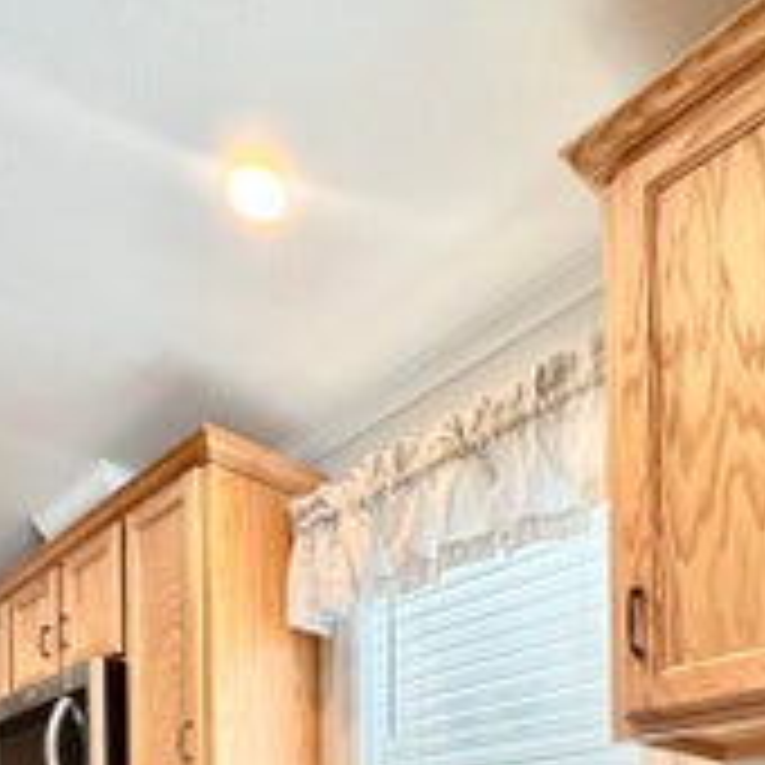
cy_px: 891
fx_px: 875
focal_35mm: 35
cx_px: 396
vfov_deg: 37.3
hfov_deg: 47.2
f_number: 2.2
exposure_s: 1/120
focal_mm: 2.22
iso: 100
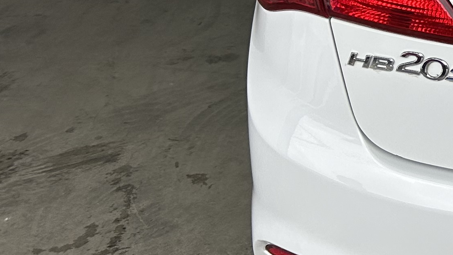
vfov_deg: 11.6
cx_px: 748
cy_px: -77
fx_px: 1225
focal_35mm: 102
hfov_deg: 17.9
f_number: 1.5
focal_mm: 5.7
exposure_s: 1/1000
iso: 50
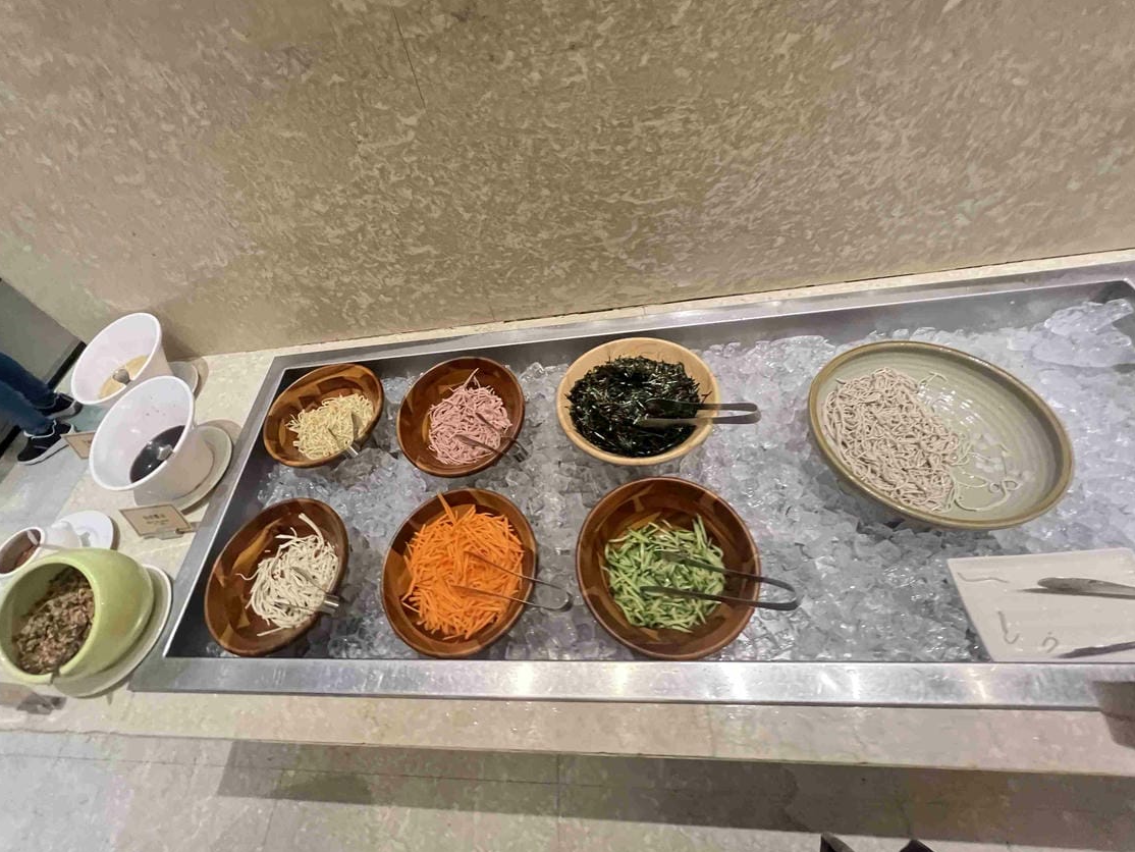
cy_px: 403
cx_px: 526
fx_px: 459
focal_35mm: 14
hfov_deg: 101.9
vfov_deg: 85.6
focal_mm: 1.57
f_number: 1.8
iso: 1000
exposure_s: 1/60
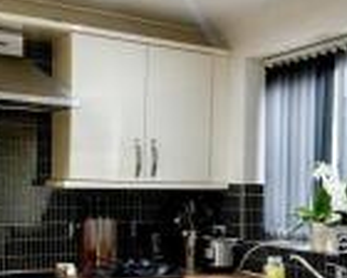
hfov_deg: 32.8
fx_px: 585
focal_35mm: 57
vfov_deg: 26.4
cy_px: 202
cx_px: 229
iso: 250
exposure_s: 1/50
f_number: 2.2
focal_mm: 2.22
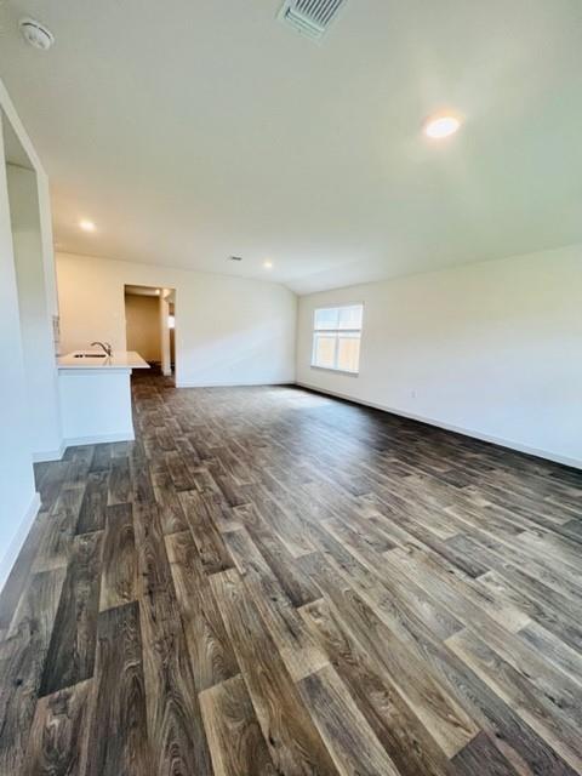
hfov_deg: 89.9
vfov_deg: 106.2
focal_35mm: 13
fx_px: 291
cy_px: 388
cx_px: 291
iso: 125
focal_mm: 1.57
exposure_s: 1/120
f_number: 1.8
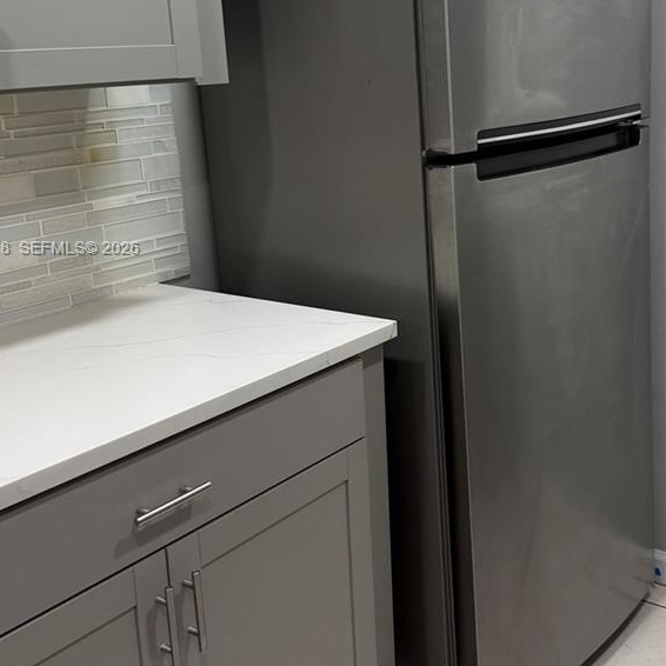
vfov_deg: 37.3
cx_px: 451
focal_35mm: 45
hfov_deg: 37.1
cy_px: 249
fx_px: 980
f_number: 1.78
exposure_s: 1/120
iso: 160
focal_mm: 6.76
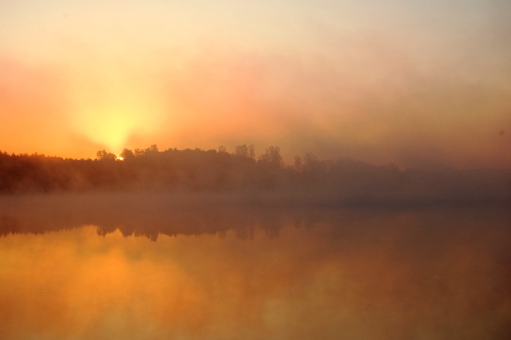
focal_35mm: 82
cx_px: 256
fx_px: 1170
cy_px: 170
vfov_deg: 16.5
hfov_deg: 24.6
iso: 200
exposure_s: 1/125
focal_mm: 55
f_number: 5.6
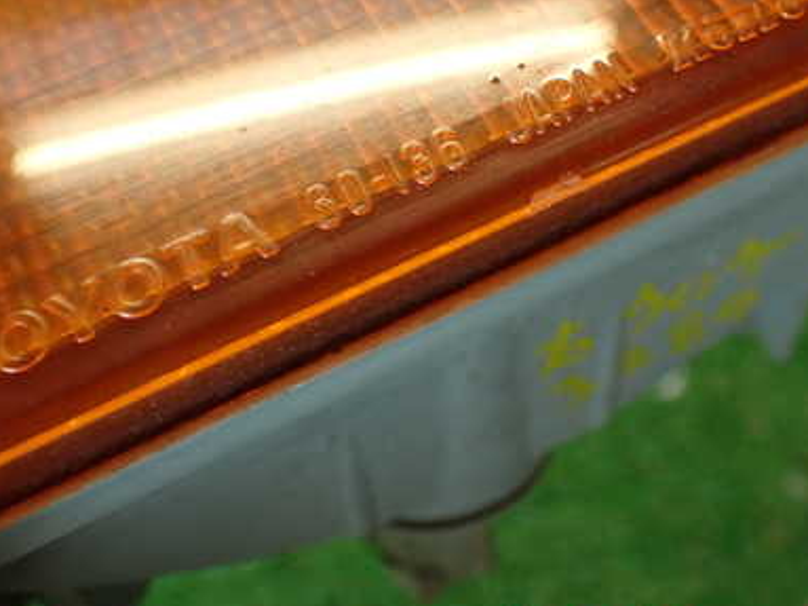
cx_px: 357
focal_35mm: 47
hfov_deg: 40.4
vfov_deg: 30.5
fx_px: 1097
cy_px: 184
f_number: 2.3
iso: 200
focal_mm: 5.4
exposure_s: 1/50
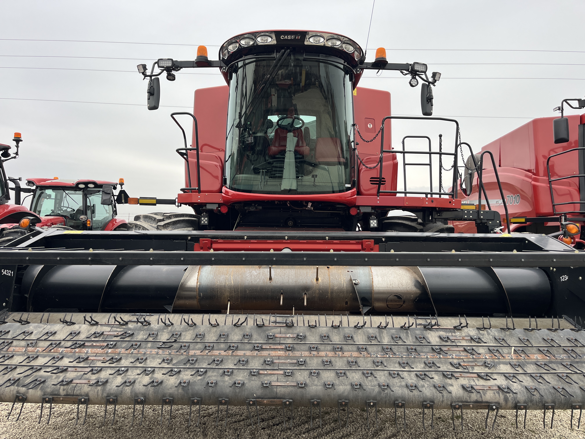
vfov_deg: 53.1
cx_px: 292
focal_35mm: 26
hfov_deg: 67.3
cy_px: 220
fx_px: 439
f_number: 1.6
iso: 50
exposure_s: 1/310
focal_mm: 5.1
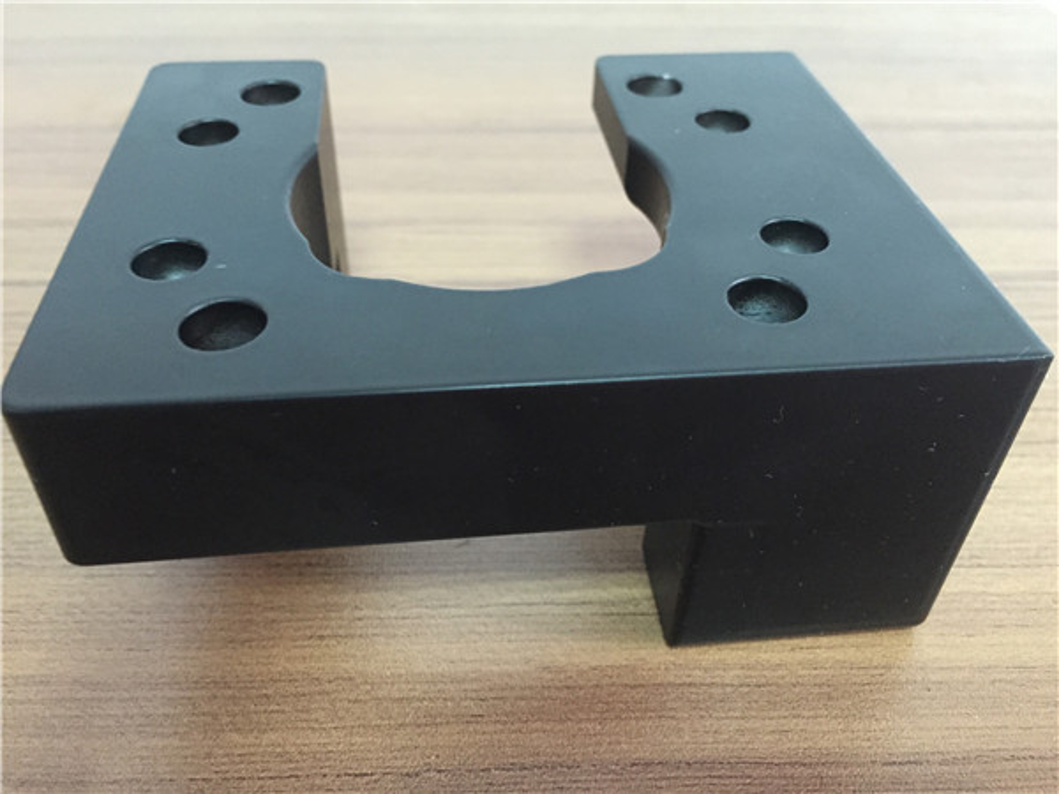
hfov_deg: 61.7
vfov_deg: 48.2
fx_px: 887
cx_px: 530
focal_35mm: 29
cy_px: 397
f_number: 2.2
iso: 320
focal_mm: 4.15
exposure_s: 1/15
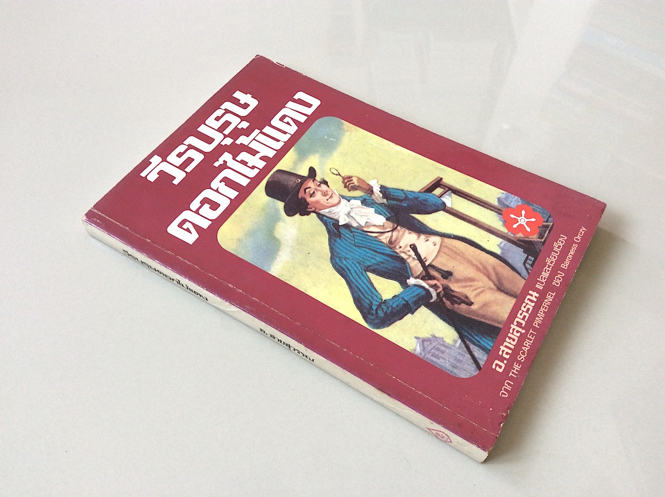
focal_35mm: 32
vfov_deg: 44.1
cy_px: 248
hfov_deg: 56.9
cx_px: 332
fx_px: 614
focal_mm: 3.3
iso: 50
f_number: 2.4
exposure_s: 1/50
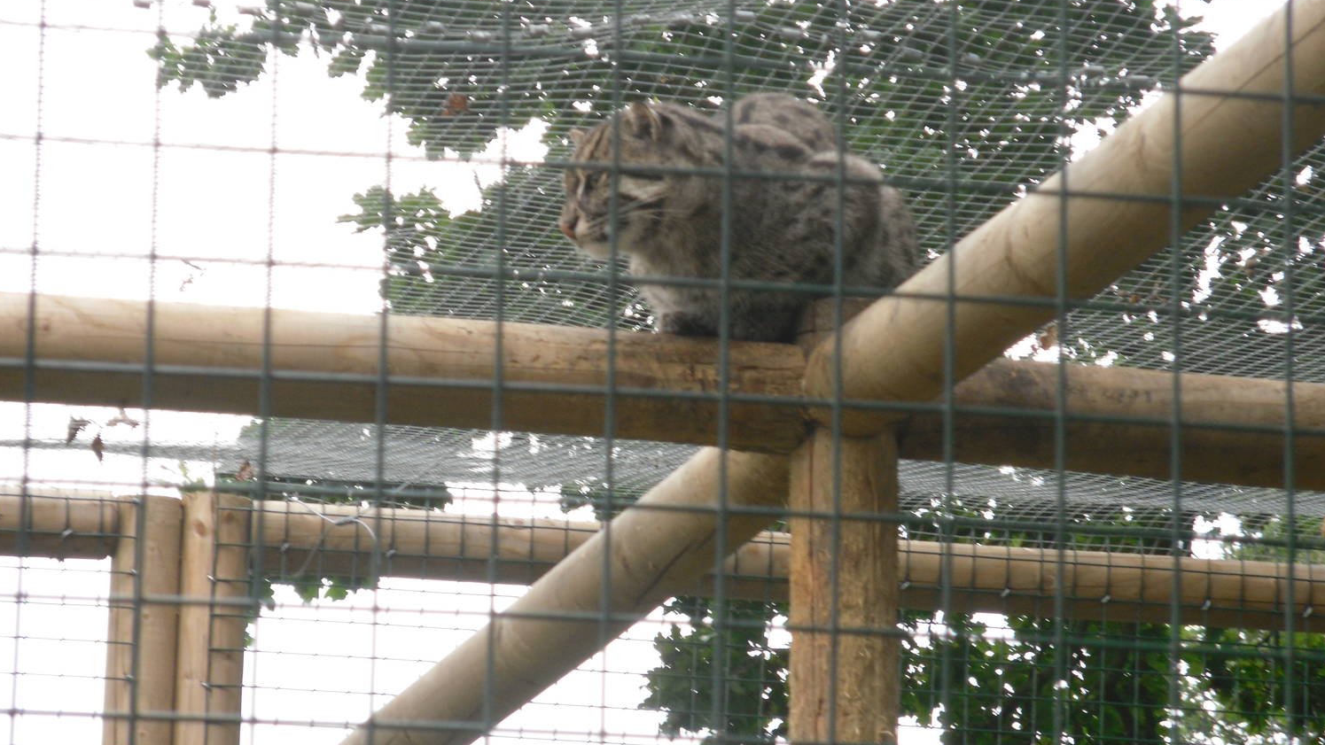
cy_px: 263
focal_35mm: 204
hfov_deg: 10.6
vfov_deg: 6.0
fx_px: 7167
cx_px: 647
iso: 100
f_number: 5.5
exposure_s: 1/90
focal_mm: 31.5
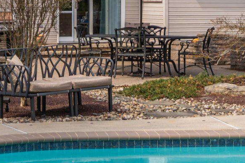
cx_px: 91
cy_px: 29
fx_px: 837
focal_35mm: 123
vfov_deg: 11.1
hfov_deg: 16.6
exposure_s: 1/2500
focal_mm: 35
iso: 200
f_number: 2.8
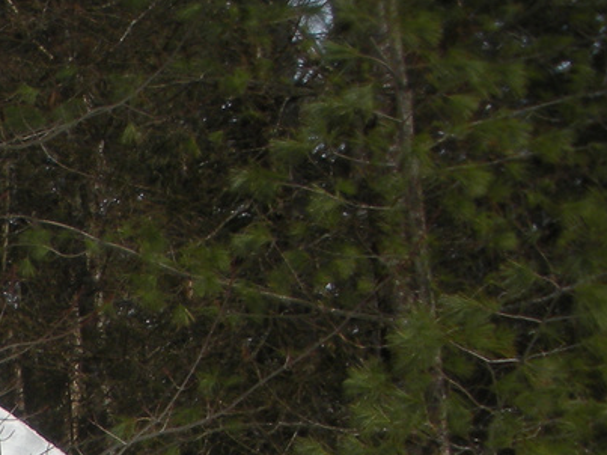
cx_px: -366
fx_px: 2191
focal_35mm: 125
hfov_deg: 14.5
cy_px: 799
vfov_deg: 11.1
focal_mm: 6.3
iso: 64
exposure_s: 1/629
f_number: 3.5
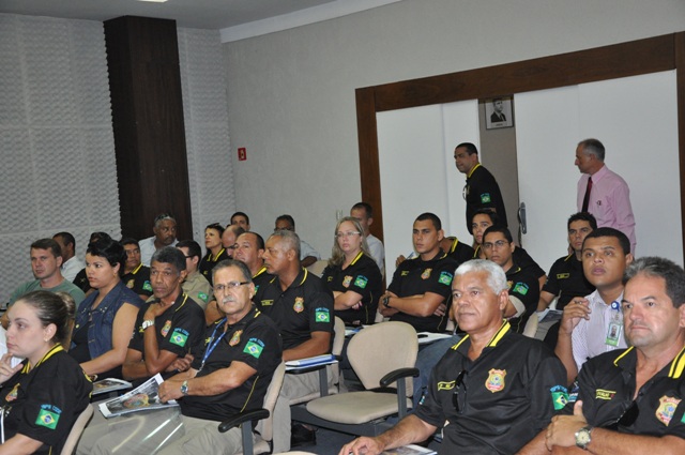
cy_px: 228
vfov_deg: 26.4
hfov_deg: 38.9
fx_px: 969
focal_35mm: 51
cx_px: 342
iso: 1600
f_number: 5
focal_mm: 34
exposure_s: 1/60
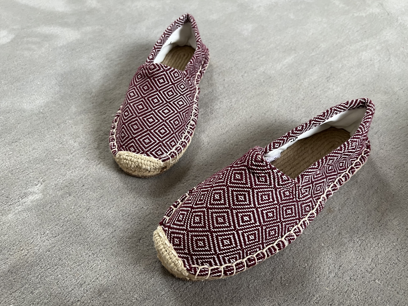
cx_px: 209
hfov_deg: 65.3
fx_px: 318
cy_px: 158
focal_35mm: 27
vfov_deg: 51.3
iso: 125
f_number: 1.5
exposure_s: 1/98
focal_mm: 5.7
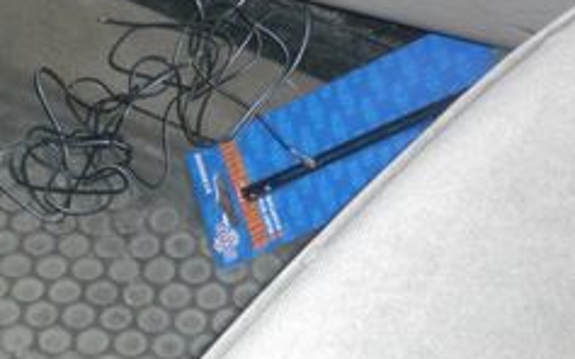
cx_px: 369
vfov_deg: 11.7
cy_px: -92
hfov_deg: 19.1
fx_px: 1708
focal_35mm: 109
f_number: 3.1
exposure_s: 1/60
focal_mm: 6.3
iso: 200
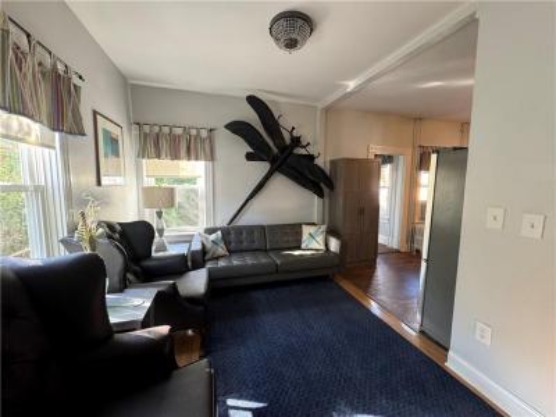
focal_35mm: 14
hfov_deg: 102.1
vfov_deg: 85.7
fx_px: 225
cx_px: 278
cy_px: 208
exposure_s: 1/60
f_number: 2.2
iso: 250
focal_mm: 2.22
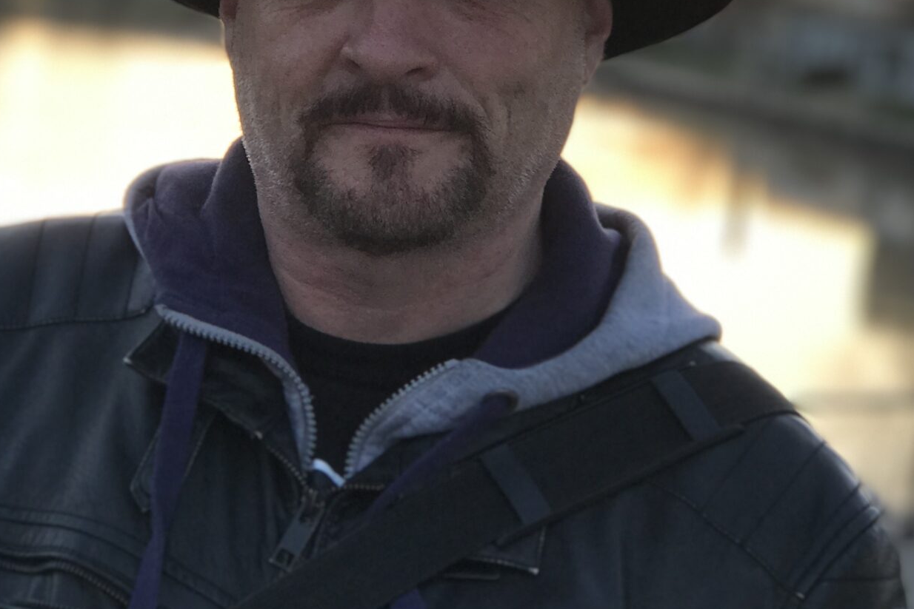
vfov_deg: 11.1
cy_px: 168
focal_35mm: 123
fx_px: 3123
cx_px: 430
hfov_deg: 16.6
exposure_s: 1/100
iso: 25
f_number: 2.8
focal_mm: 6.6
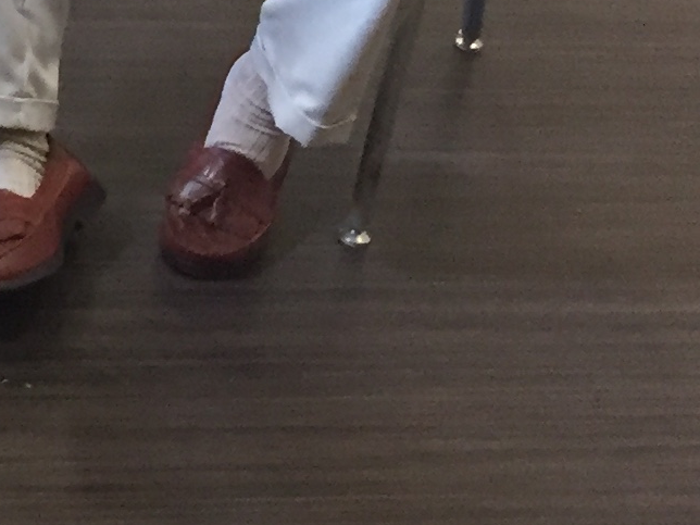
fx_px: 2973
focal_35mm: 147
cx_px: -690
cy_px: -564
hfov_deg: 12.0
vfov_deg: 9.4
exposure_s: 1/30
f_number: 2.2
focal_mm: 4.15
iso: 160
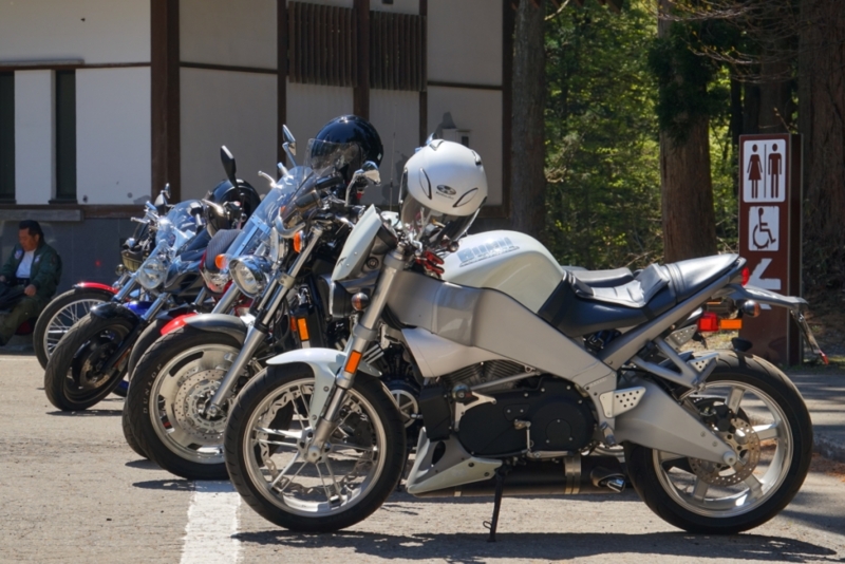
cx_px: 422
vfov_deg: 11.7
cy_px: 282
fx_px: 2747
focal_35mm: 117
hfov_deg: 17.5
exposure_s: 1/250
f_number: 8
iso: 100
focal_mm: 78
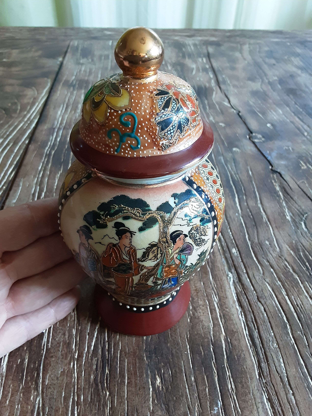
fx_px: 336
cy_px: 208
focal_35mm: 28
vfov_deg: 63.4
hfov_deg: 49.7
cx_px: 156
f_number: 1.9
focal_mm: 2.9
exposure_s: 1/25
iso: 200
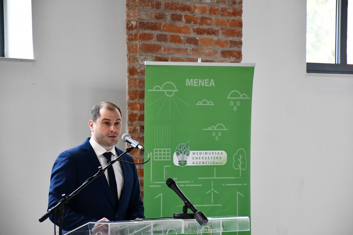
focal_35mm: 142
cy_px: 118
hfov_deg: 14.4
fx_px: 1392
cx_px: 176
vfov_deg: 9.7
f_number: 5.3
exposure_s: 1/250
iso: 2800
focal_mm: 95
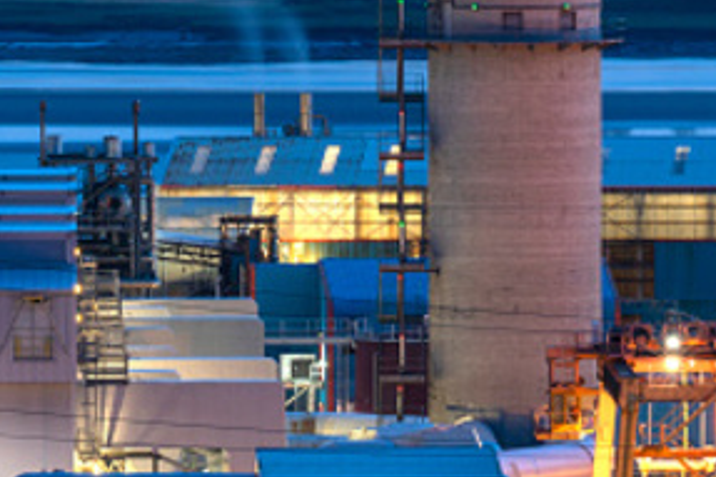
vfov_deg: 2.3
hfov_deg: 3.4
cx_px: 494
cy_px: 300
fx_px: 11886
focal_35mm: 598
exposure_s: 30
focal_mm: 238
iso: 50
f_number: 25
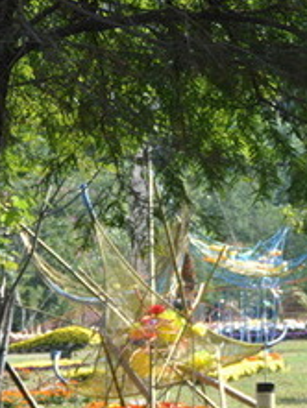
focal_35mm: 219
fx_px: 2587
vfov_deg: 9.0
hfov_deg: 6.7
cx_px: 366
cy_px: 289
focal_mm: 56
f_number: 5
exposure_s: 1/200
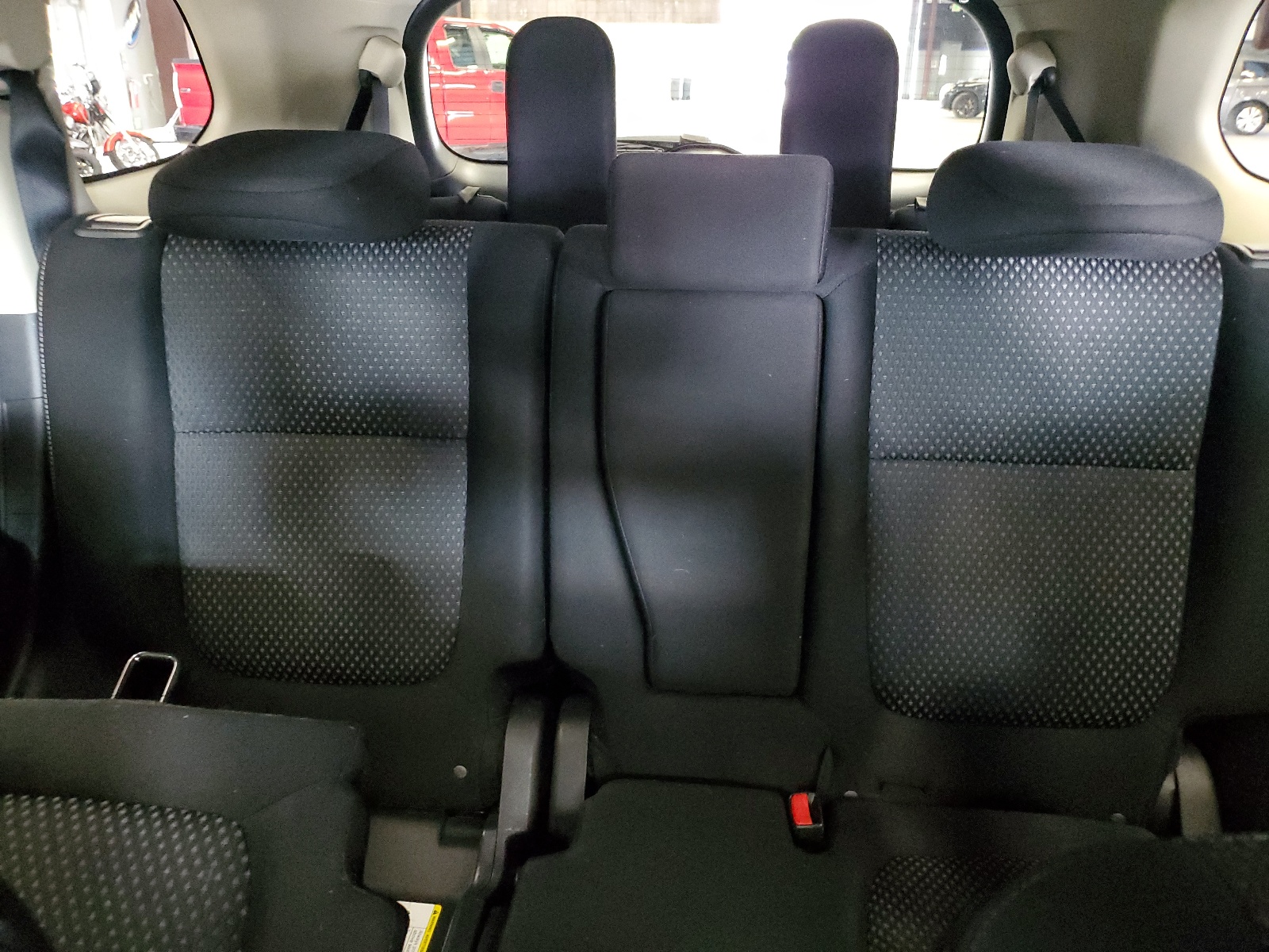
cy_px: 476
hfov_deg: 67.3
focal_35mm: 26
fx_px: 953
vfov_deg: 53.1
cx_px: 634
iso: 774
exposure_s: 1/15
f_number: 1.5
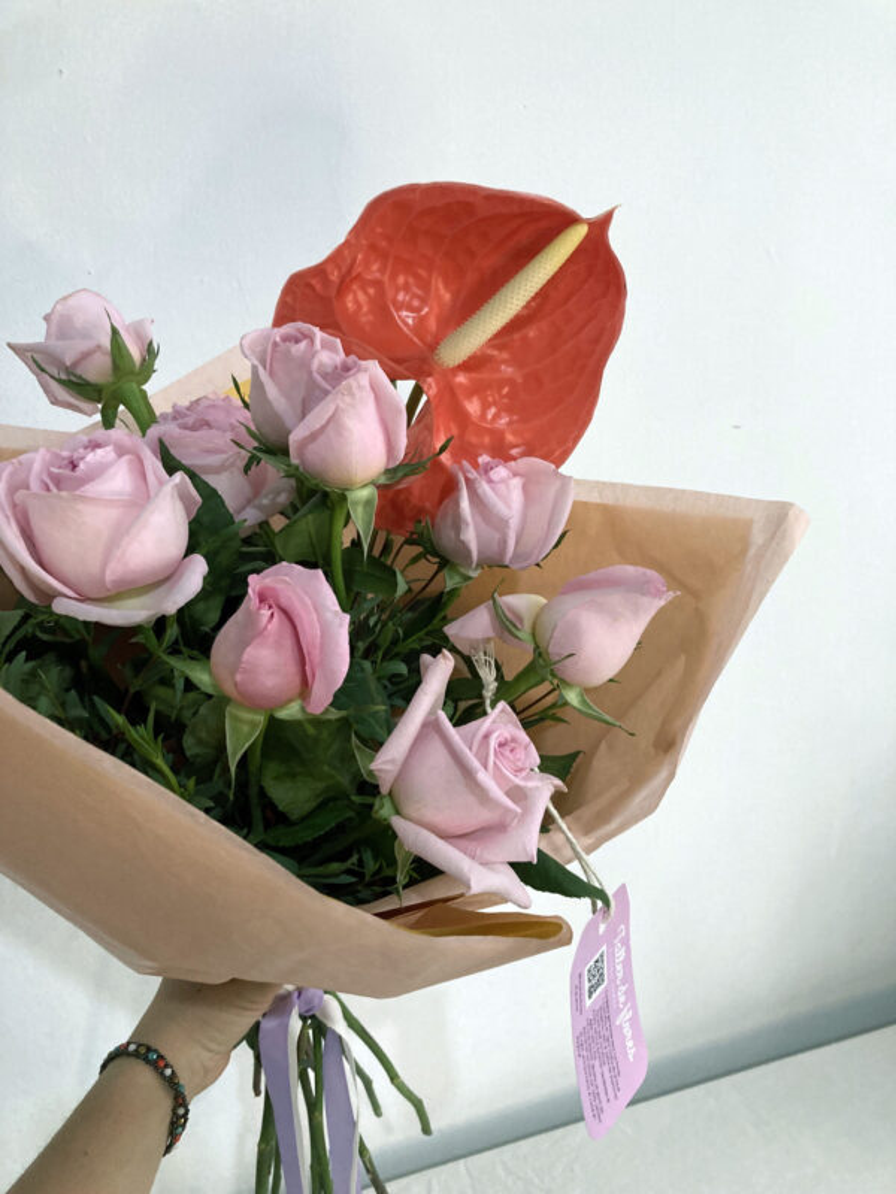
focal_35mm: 28
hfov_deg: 49.7
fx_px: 966
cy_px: 597
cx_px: 448
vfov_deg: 63.4
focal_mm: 3.99
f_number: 1.8
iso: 160
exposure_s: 1/60
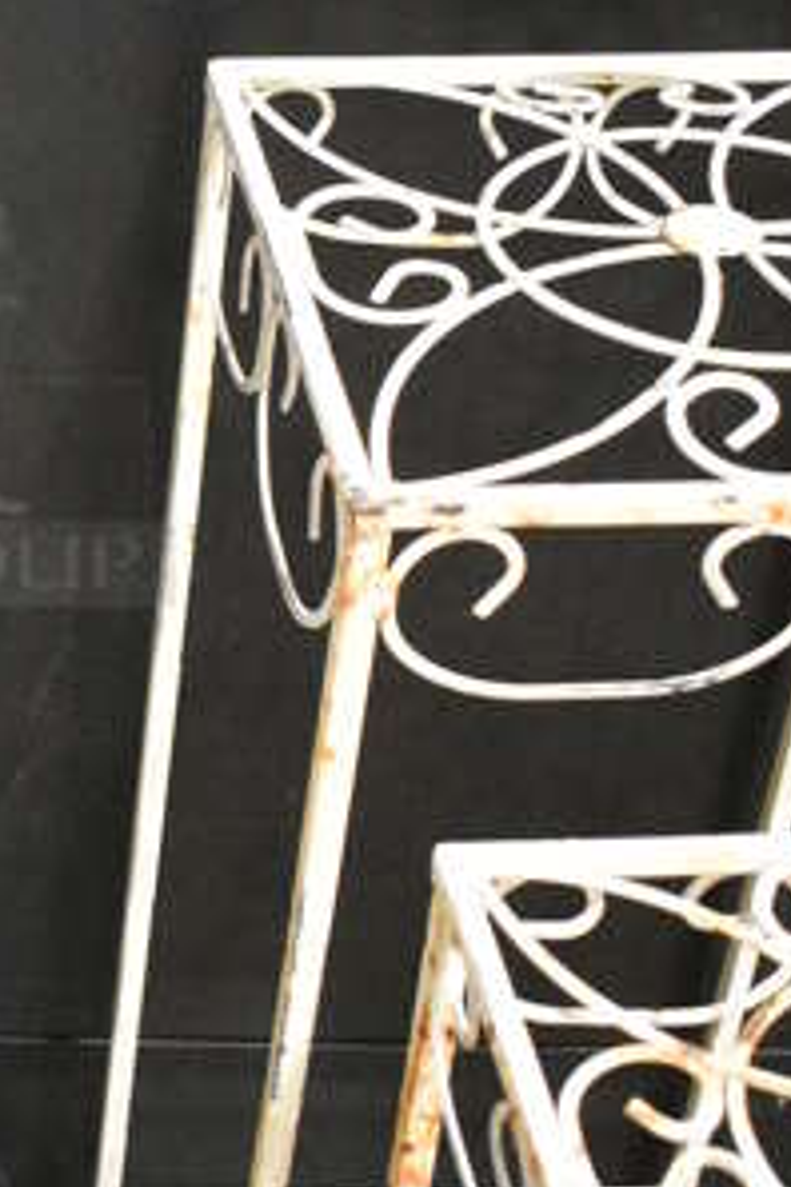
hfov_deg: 15.6
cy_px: 398
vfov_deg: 24.4
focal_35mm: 83
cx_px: -268
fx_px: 2735
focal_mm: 18
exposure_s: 1/125
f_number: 3.5
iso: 6400
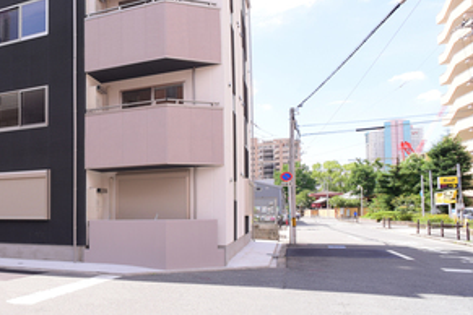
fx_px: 342
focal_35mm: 26
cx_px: 55
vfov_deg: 47.4
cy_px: 73
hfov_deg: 59.9
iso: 160
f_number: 11
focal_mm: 14
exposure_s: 1/60
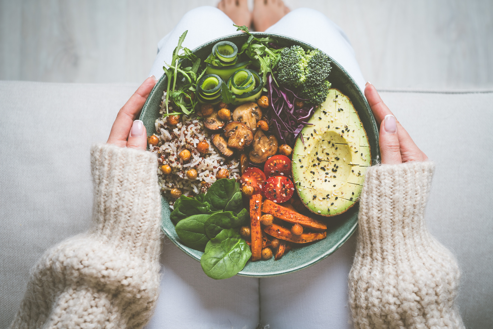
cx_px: 246
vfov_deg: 32.6
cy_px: 164
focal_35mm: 41
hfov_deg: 47.4
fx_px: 561
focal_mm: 41
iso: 125
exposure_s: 1/250
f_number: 5
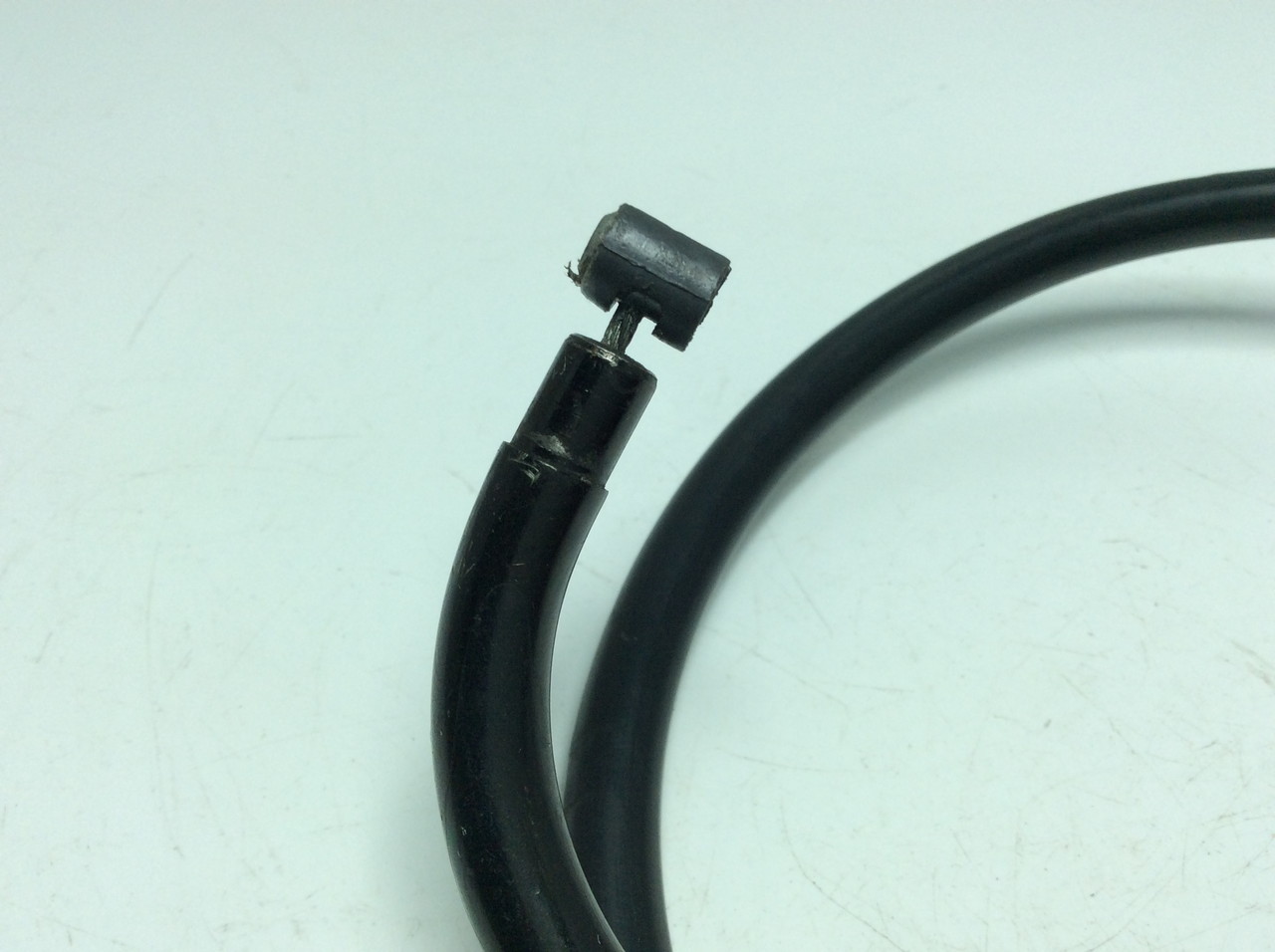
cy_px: 476
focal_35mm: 32
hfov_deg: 56.9
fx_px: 1177
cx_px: 638
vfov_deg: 44.1
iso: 32
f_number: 2.4
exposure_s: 1/555
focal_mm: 3.3
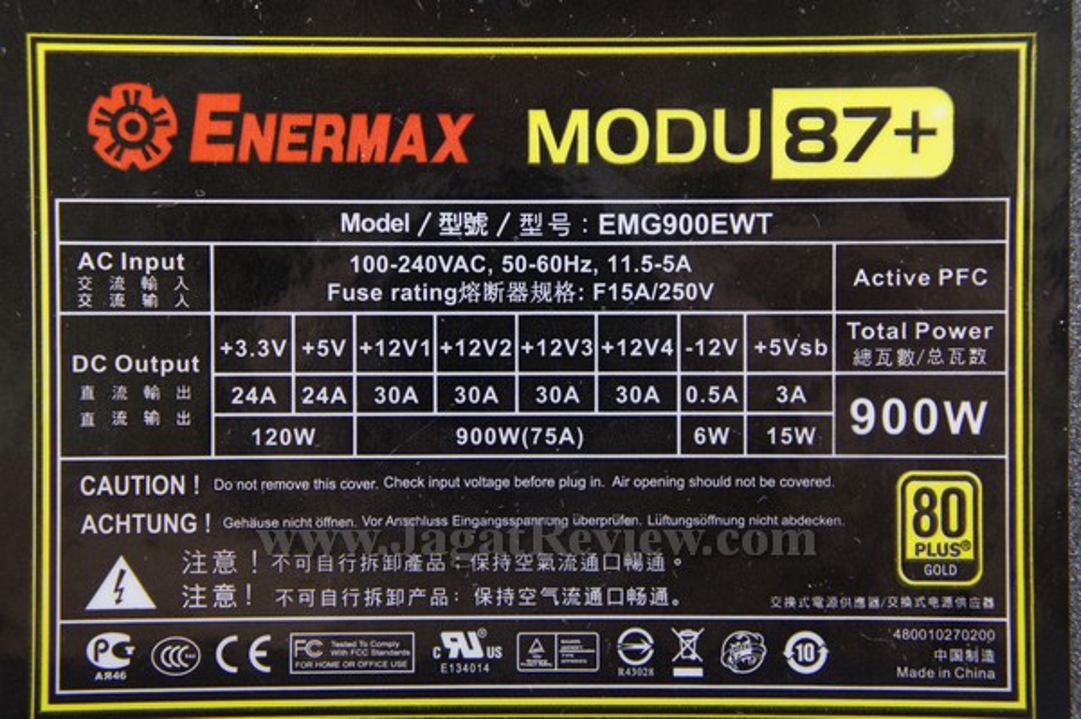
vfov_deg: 19.3
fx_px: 2115
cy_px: 360
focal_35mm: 70
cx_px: 540
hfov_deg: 28.7
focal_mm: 47
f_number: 5.6
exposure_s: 1/30
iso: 800
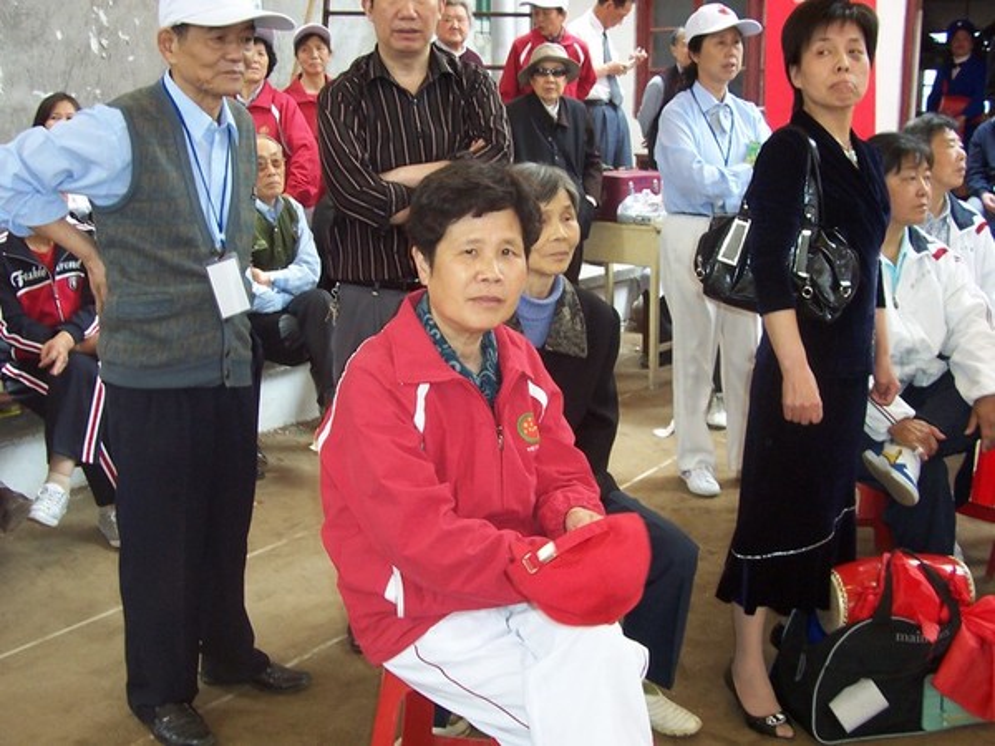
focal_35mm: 37
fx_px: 1064
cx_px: 498
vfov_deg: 38.7
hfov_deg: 50.1
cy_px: 373
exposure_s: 1/60
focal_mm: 5.6
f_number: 2.8
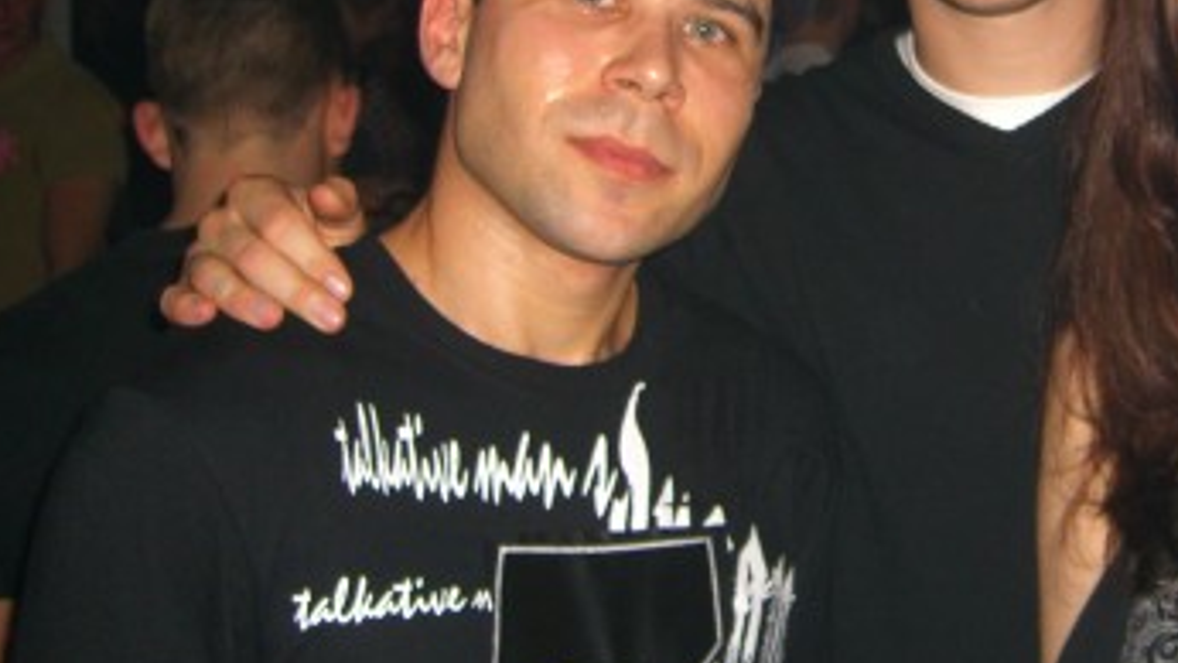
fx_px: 2249
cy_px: 106
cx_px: 888
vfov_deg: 16.6
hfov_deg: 28.9
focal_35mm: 72
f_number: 2.8
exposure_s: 1/60
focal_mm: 7.9
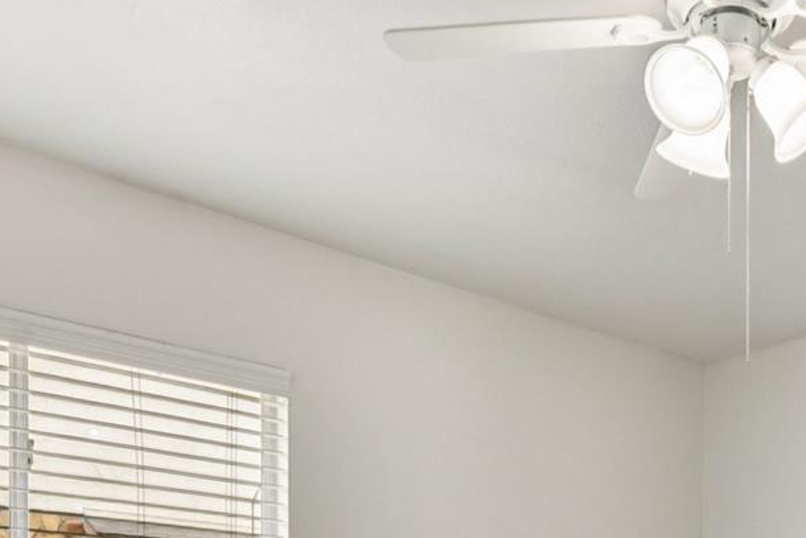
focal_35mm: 47
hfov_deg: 39.4
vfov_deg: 25.2
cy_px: 679
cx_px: 699
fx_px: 1052
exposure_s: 1/100
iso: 800
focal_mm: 14
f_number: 8
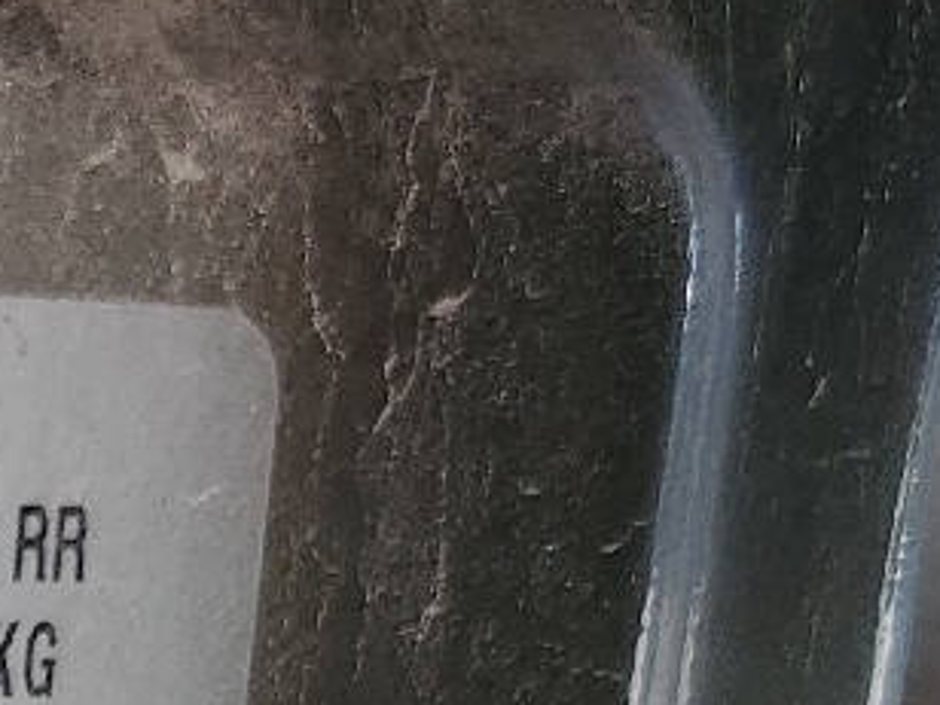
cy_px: 1718
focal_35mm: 135
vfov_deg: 9.7
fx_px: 3666
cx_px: -803
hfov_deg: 13.1
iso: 50
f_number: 1.5
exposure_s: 1/385
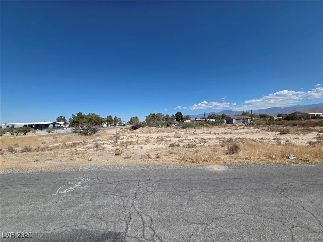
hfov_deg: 106.2
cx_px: 162
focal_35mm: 13
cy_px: 121
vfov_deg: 89.9
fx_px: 121
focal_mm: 2.2
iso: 50
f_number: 2.2
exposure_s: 1/3540
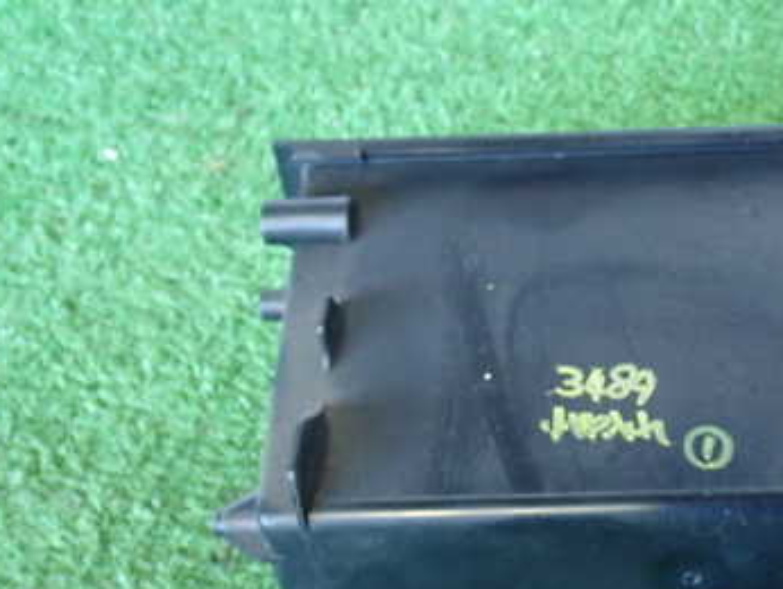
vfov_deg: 20.7
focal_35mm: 71
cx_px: 649
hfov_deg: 26.8
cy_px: 383
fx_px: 1607
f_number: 2.8
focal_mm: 7.31
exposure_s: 1/40
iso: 800
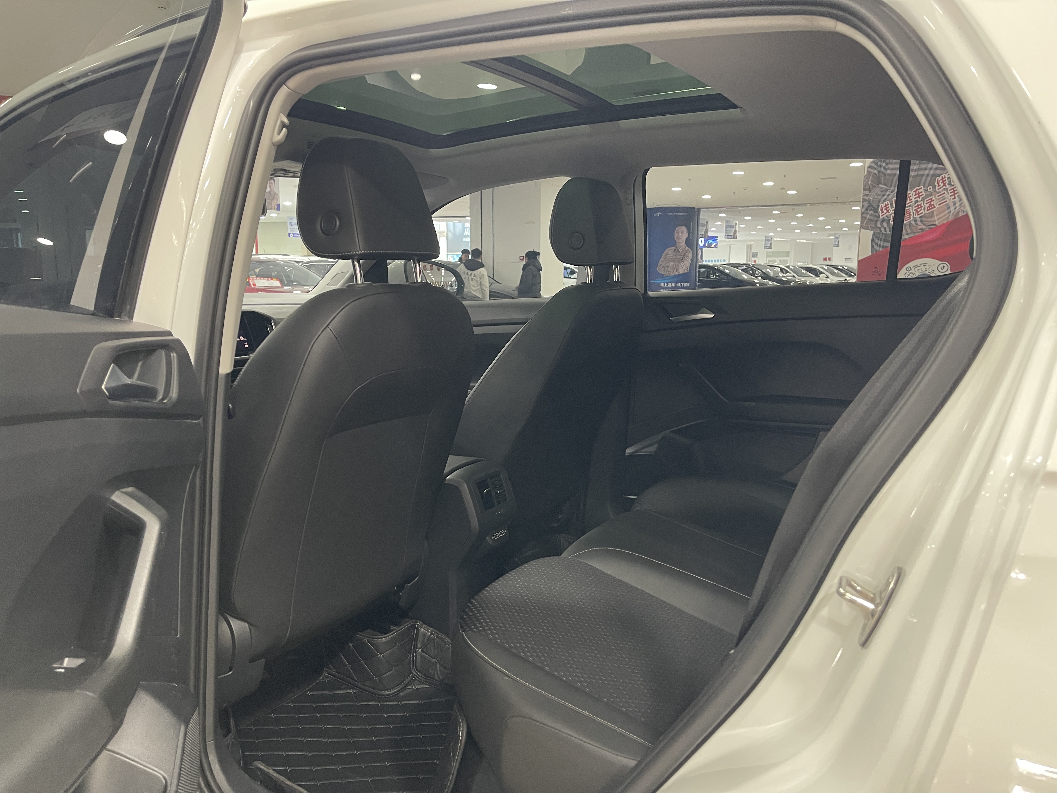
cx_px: 528
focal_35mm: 25
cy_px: 396
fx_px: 763
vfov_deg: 54.9
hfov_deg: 69.4
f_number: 1.6
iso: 400
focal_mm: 5.1
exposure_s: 1/50
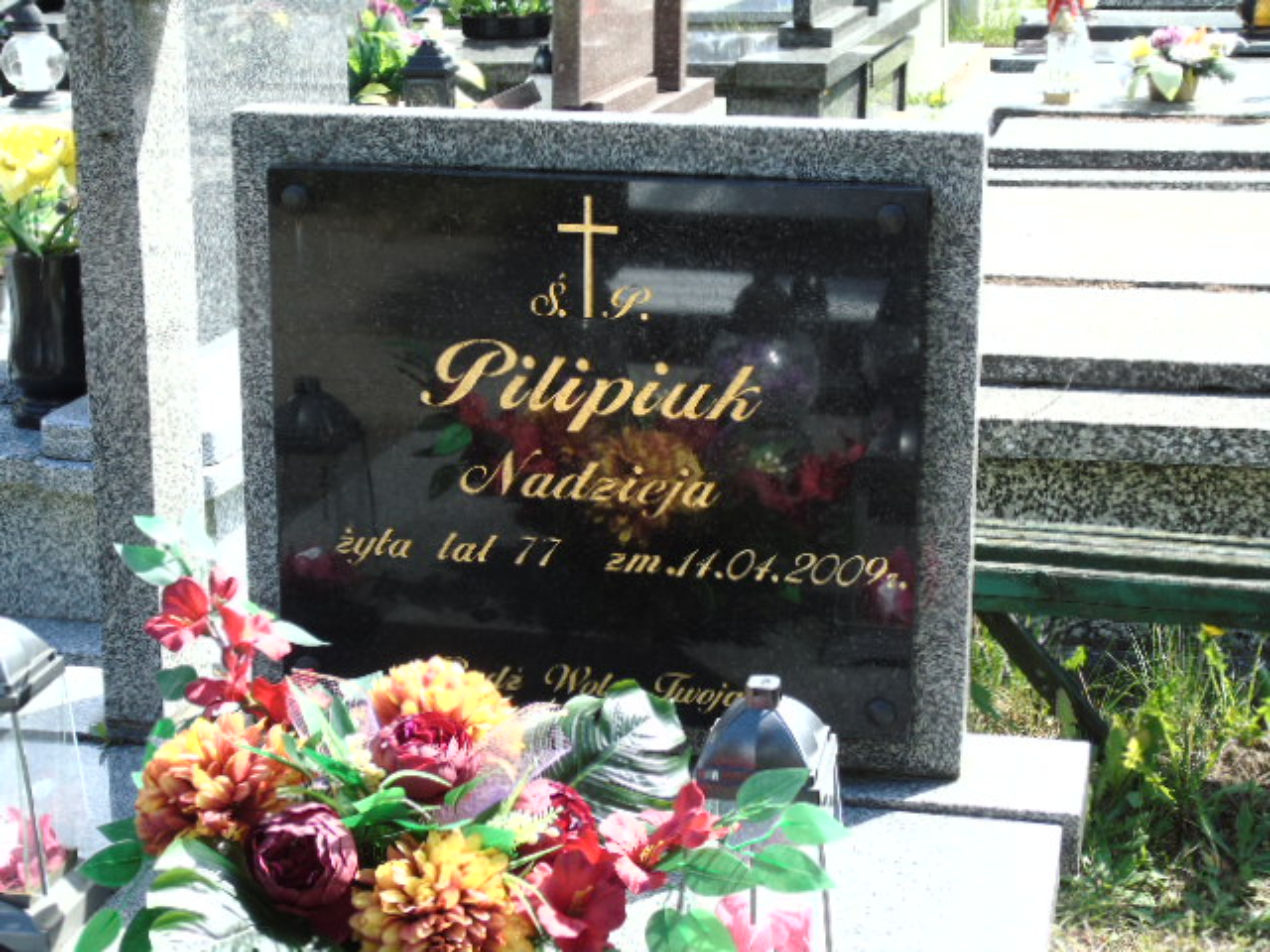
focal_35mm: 71
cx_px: 635
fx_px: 2605
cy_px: 476
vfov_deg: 20.7
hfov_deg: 27.4
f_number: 4.7
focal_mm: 13
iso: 80
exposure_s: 1/160
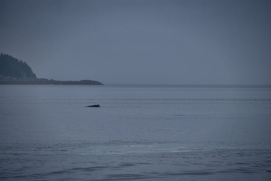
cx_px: 136
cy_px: 90
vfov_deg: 4.6
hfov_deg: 6.9
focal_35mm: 300
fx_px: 2259
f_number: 7.1
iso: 100
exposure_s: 1/640
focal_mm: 300
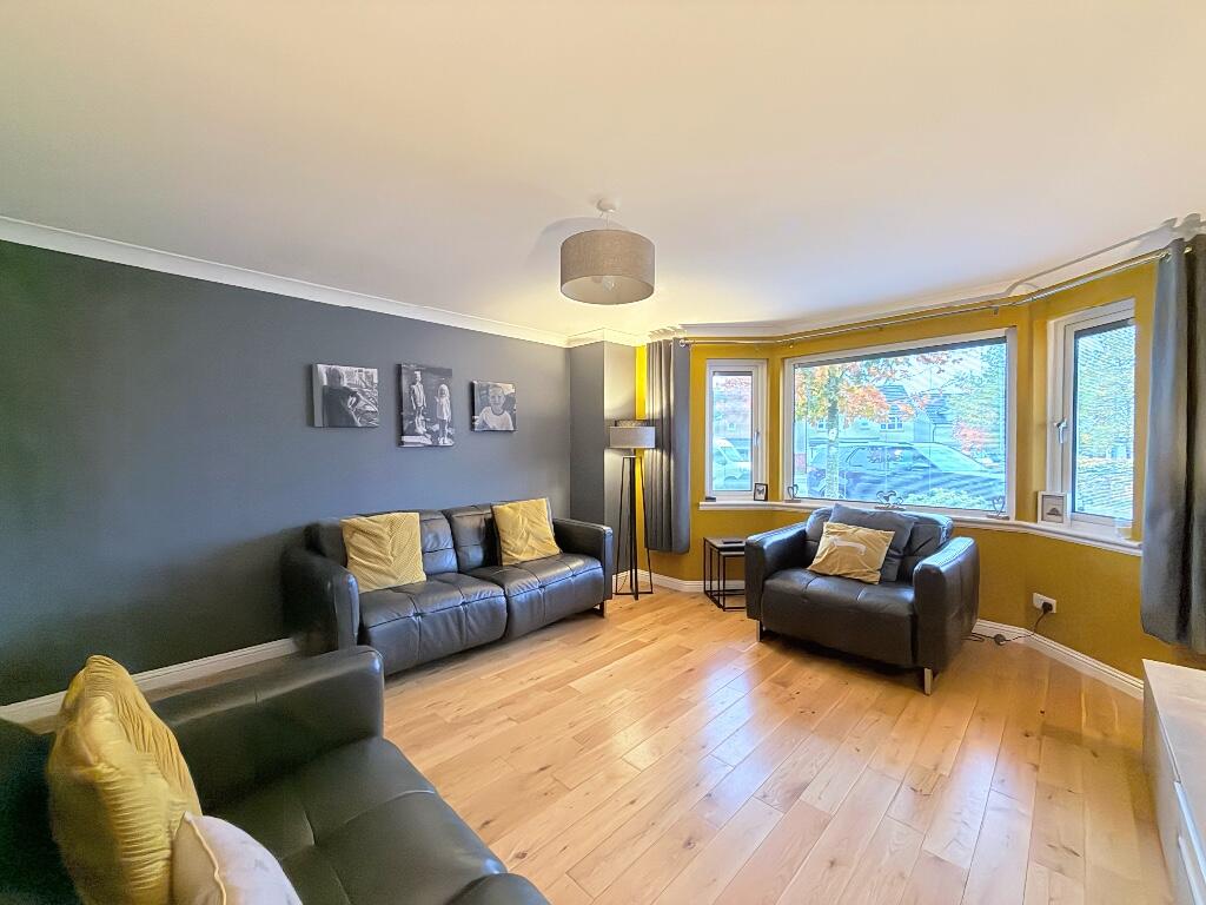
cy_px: 452
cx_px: 603
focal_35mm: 14
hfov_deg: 102.1
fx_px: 488
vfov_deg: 85.7
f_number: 2.2
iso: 500
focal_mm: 2.22
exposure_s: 1/50
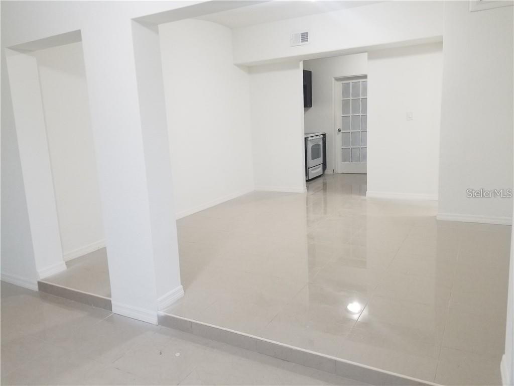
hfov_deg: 67.3
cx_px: 257
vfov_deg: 53.1
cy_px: 193
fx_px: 386
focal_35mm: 26
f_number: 1.7
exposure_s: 1/30
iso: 160
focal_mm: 4.25
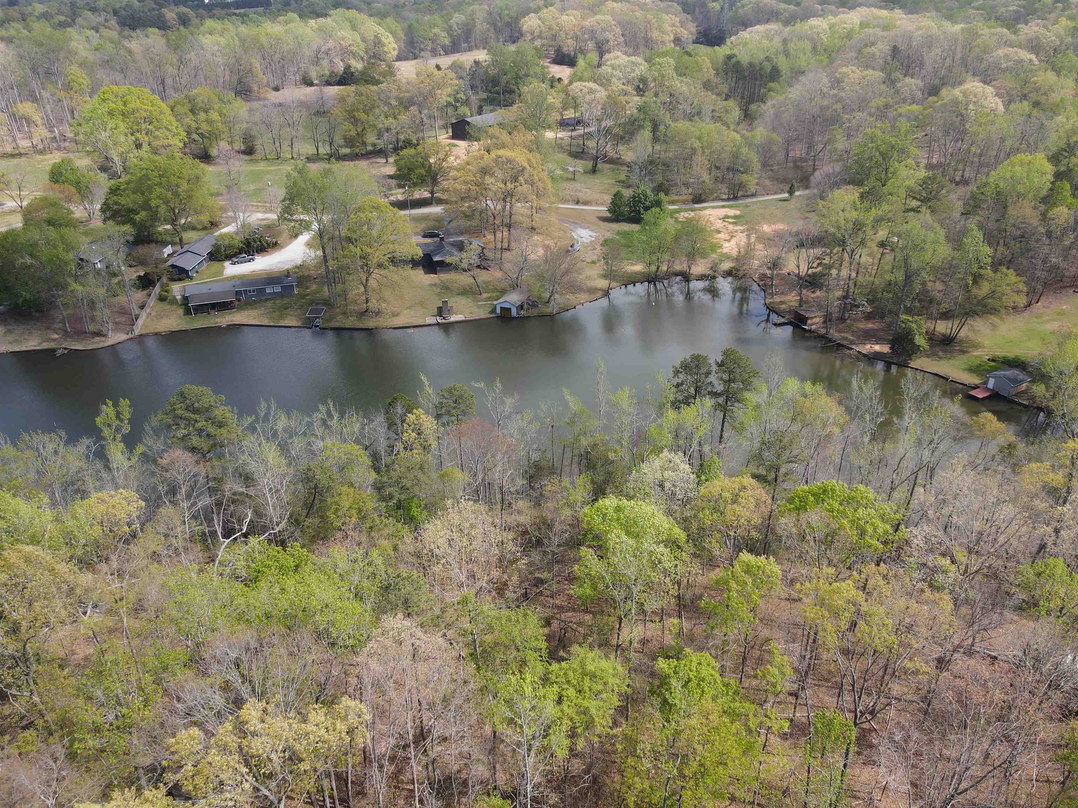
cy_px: 404
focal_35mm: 24
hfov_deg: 71.6
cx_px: 539
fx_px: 747
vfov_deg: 56.8
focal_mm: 4.5
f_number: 2.8
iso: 100
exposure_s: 1/320
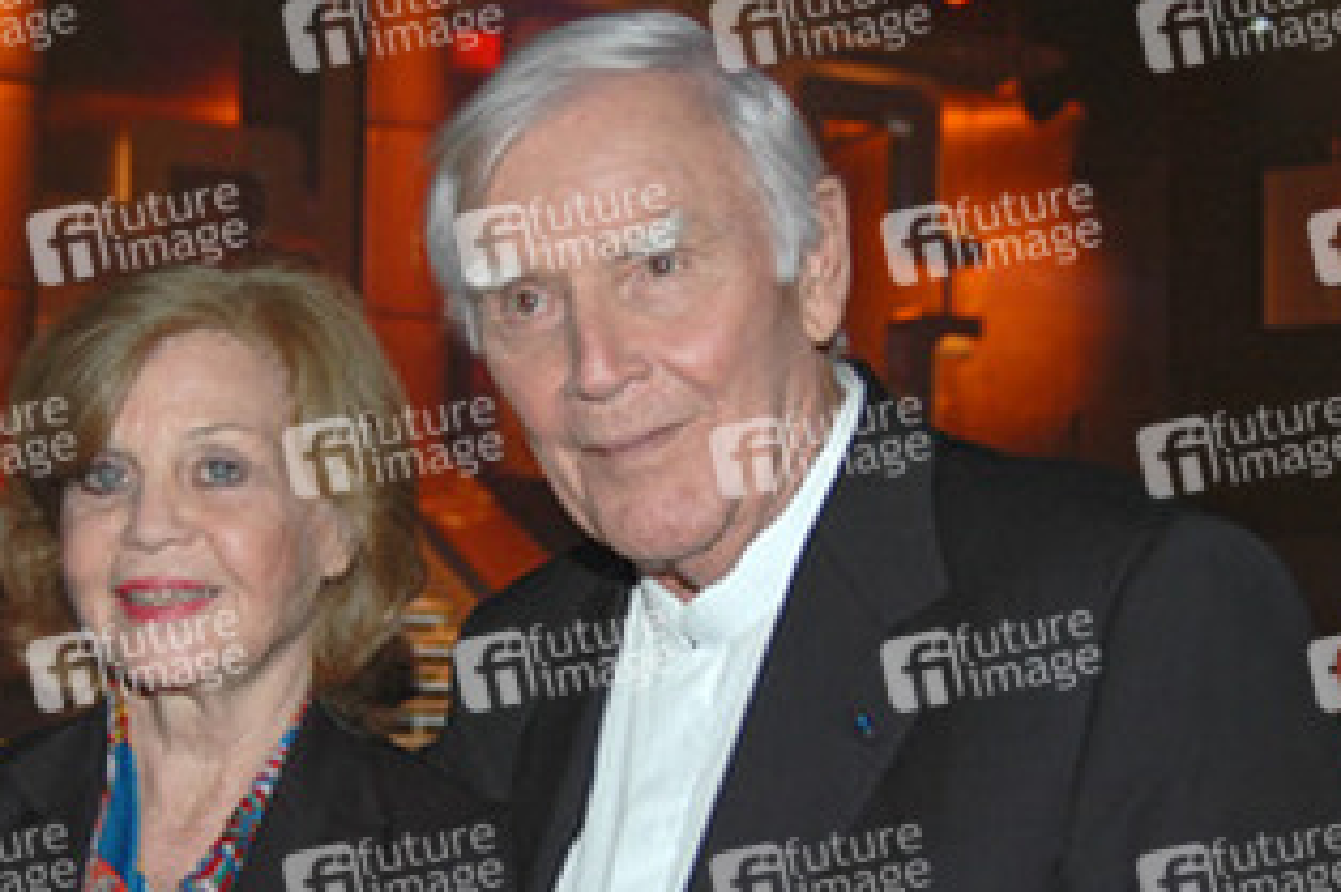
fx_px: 3053
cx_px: 451
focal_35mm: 82
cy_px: 555
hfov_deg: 24.7
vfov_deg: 16.6
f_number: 5.6
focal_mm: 38
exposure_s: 1/160
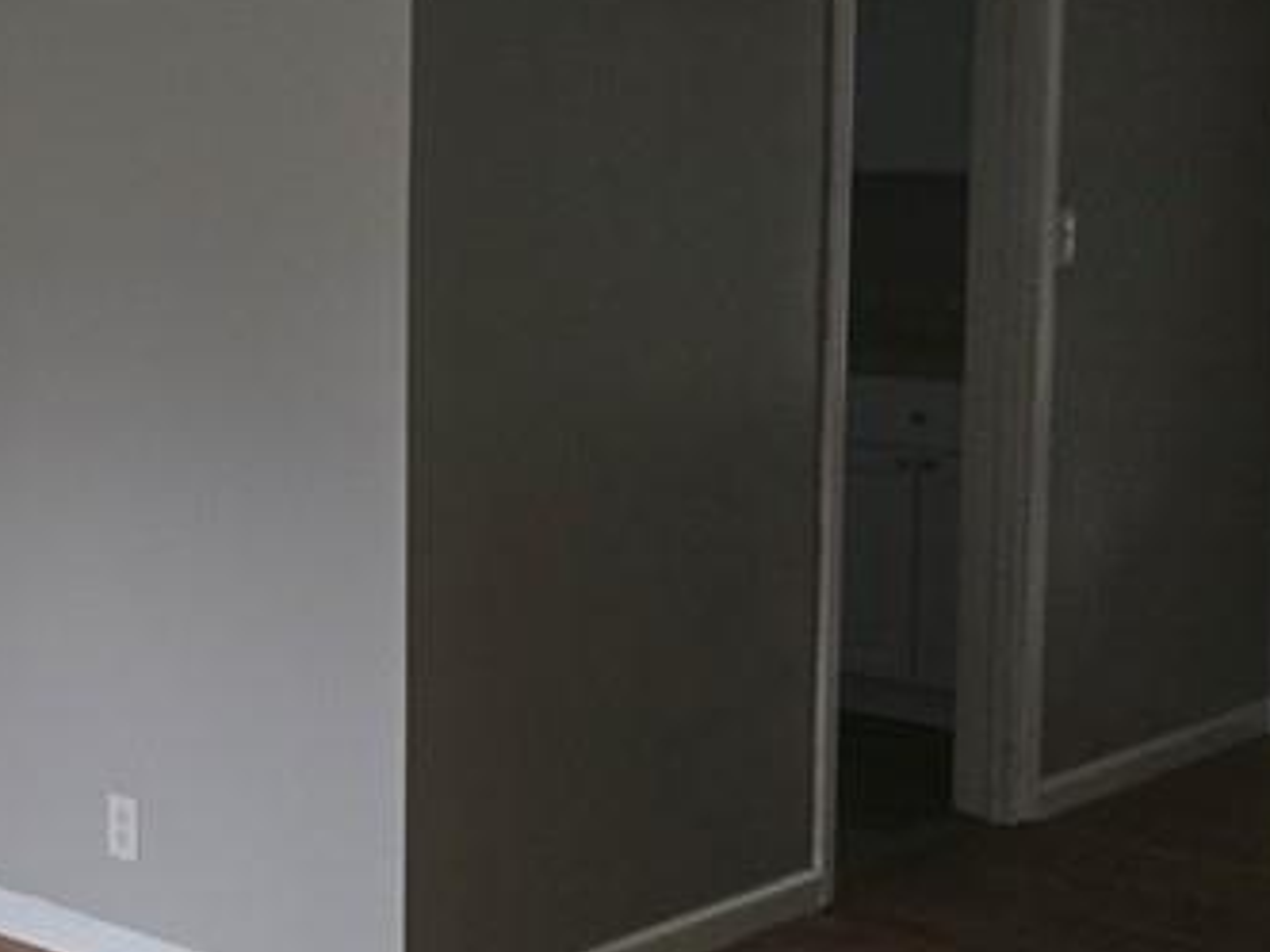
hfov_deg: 24.3
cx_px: -329
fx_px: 2605
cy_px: 279
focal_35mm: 71
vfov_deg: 20.6
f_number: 1.7
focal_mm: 6.3
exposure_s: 1/24
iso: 100
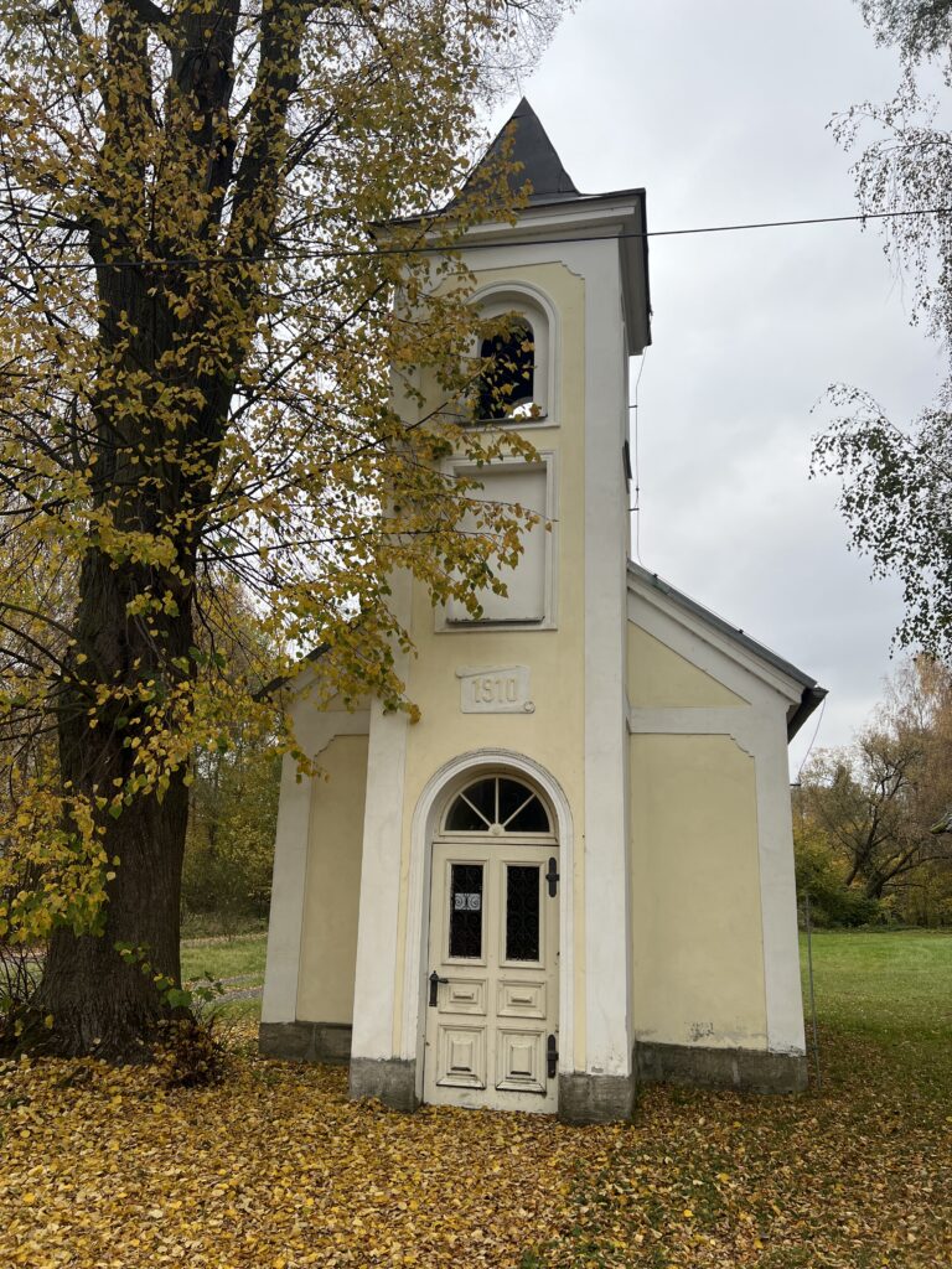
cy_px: 634
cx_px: 476
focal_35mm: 26
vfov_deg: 67.3
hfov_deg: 53.1
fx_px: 953
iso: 50
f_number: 1.5
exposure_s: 1/859
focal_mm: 5.7
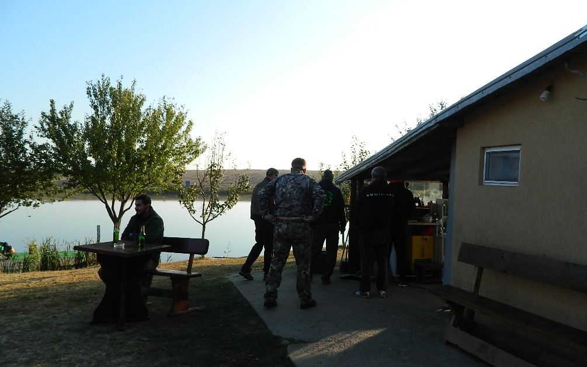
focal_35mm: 27
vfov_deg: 46.0
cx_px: 294
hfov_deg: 68.4
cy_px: 192
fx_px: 432
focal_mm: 4.5
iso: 80
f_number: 3.1
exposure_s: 1/500
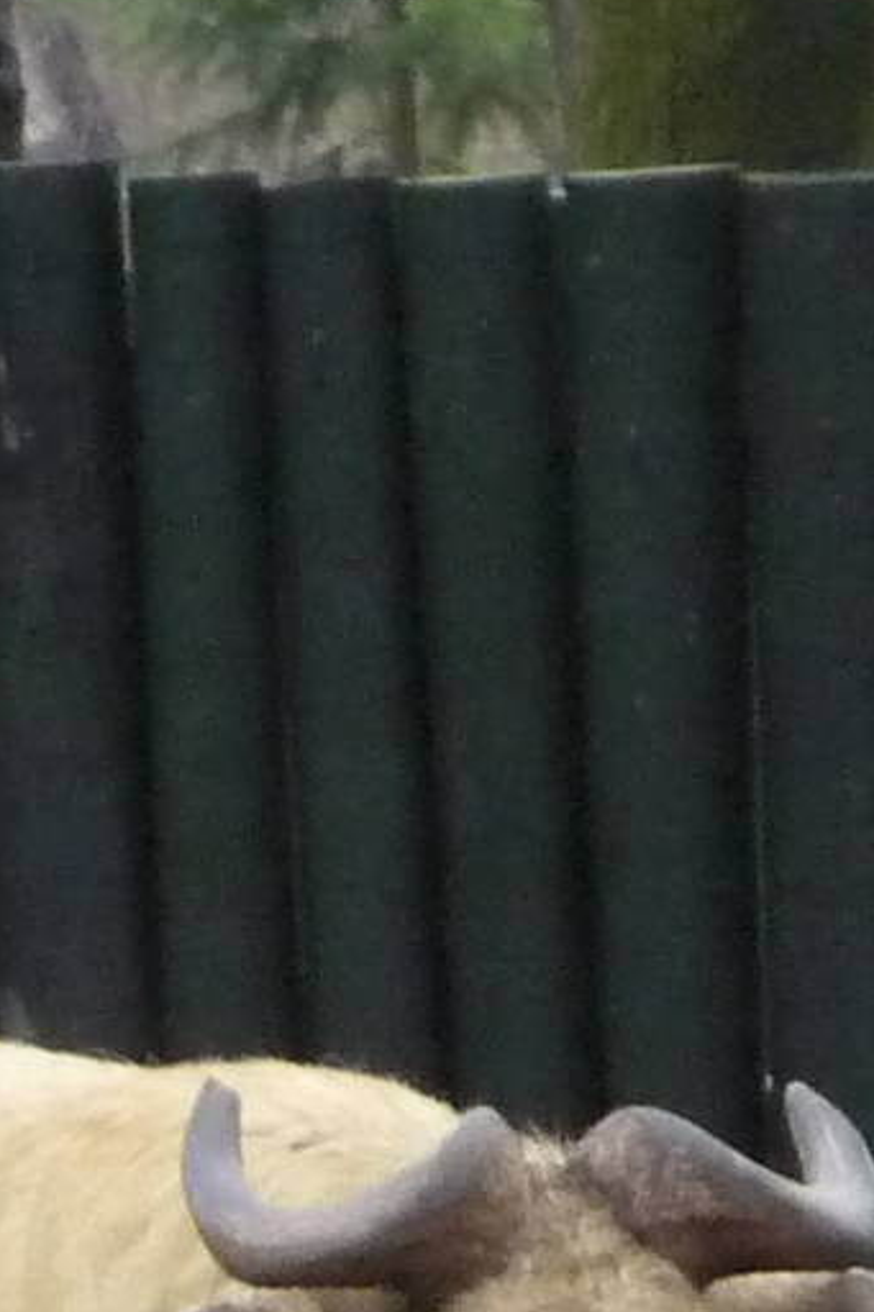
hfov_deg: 2.6
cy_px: 1335
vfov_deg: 4.0
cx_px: -395
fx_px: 18948
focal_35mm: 520
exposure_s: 1/125
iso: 400
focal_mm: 16.5
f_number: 5.1
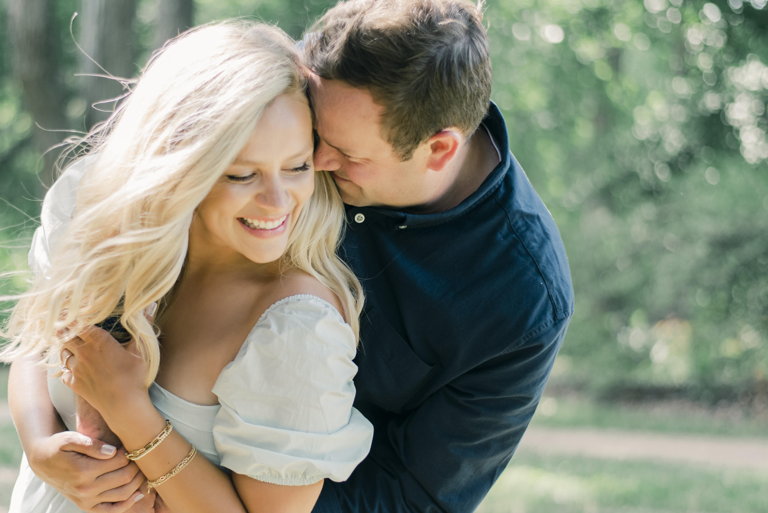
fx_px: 1728
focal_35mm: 81
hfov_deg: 25.0
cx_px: 290
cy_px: 315
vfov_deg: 16.8
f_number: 2
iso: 320
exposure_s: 1/1000
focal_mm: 50
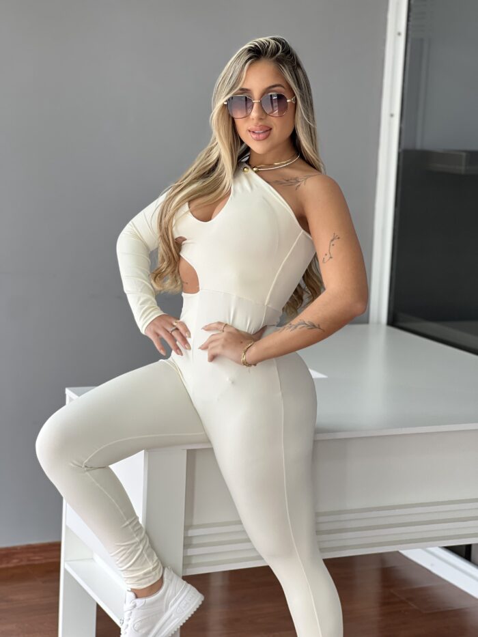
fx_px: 1417
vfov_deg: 25.3
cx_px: 239
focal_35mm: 77
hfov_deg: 19.1
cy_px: 318
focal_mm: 9
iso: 100
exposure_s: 1/121
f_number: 2.8
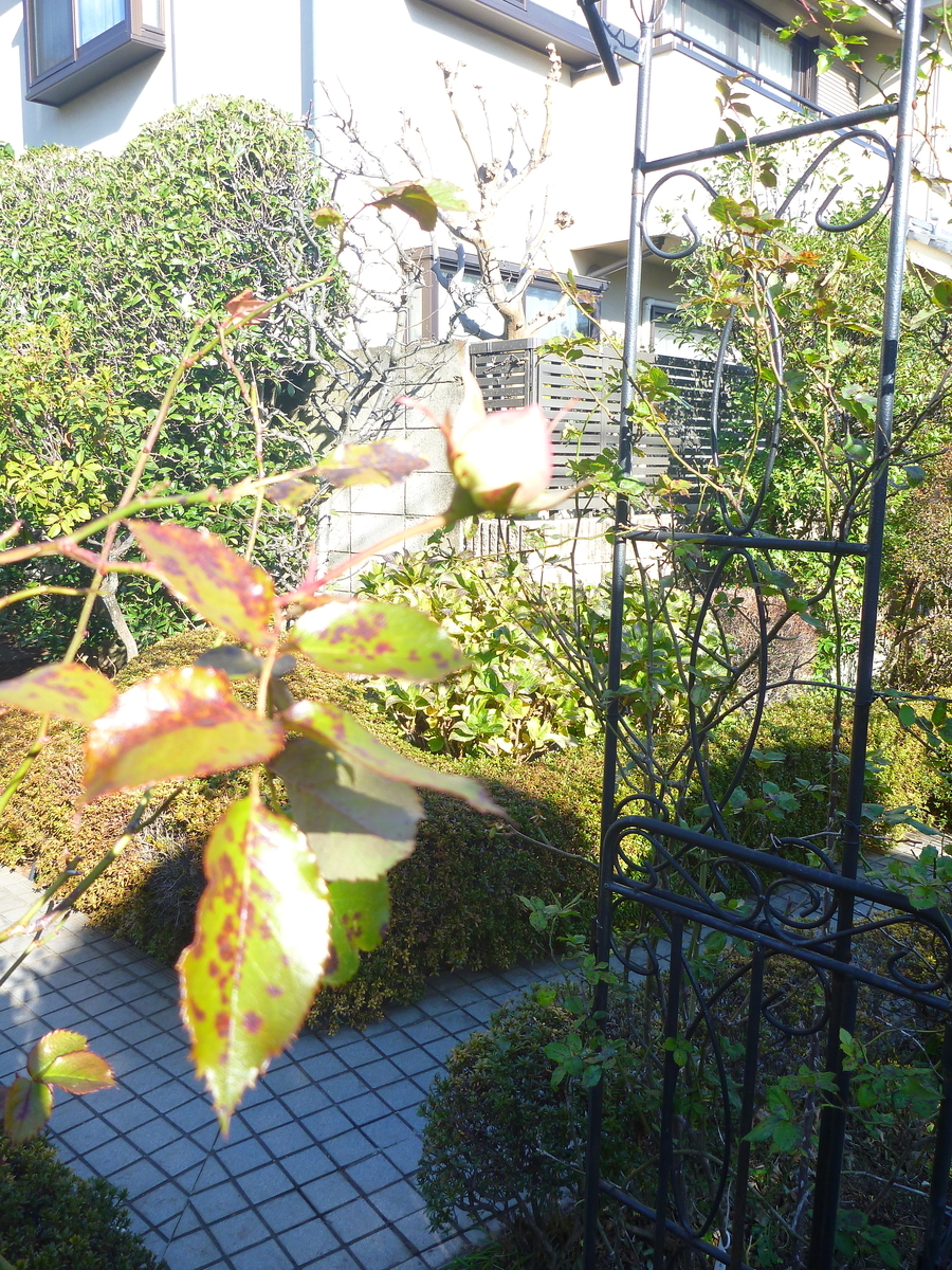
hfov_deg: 49.7
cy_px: 635
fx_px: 1027
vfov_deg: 63.4
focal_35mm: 28
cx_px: 476
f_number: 3.3
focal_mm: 4.9
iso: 80
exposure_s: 1/125
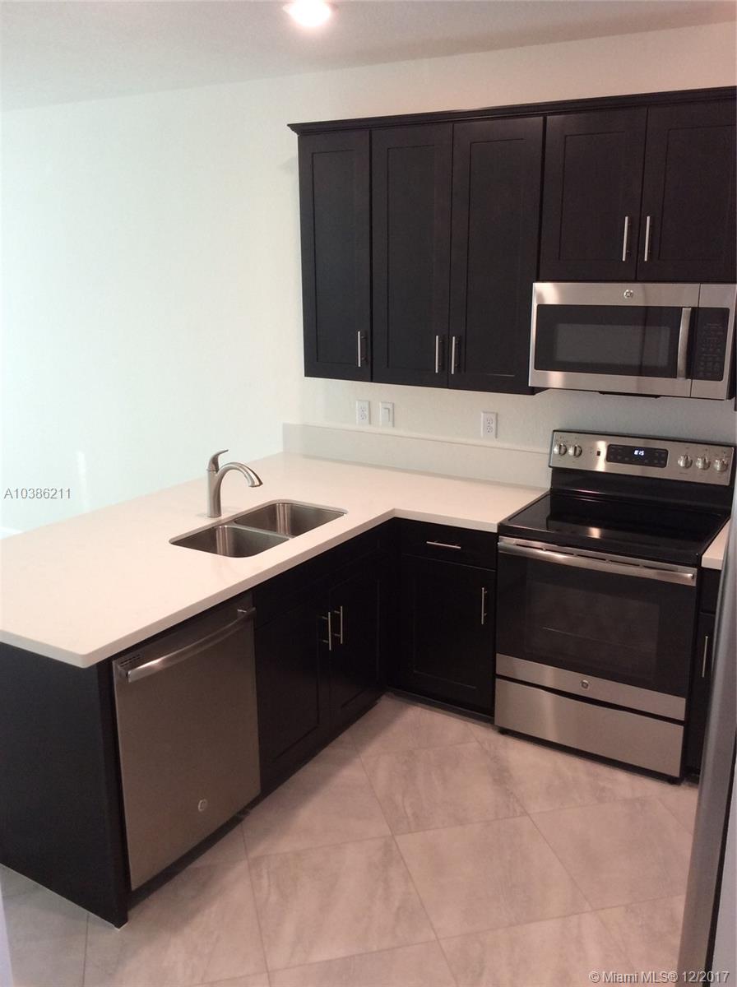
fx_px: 911
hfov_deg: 44.0
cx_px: 368
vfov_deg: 56.9
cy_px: 494
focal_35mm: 32
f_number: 2.4
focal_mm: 3.3
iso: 64
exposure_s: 1/24
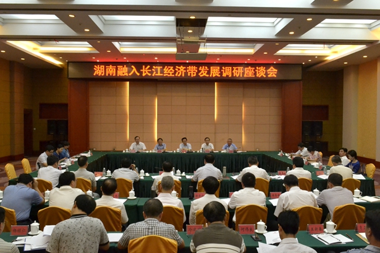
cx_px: 190
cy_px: 126
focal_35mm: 33
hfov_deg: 57.2
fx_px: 348
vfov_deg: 40.0
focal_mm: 22
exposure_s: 1/25
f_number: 14
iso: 3200
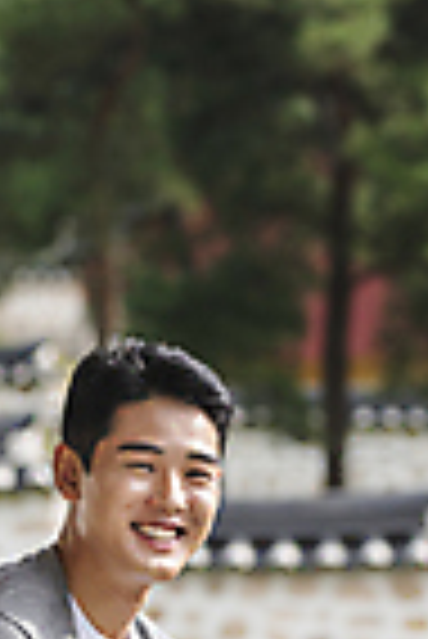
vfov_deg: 8.6
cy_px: 418
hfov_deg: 5.8
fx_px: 4251
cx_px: 237
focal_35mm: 239
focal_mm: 85
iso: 125
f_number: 2.8
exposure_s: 1/640
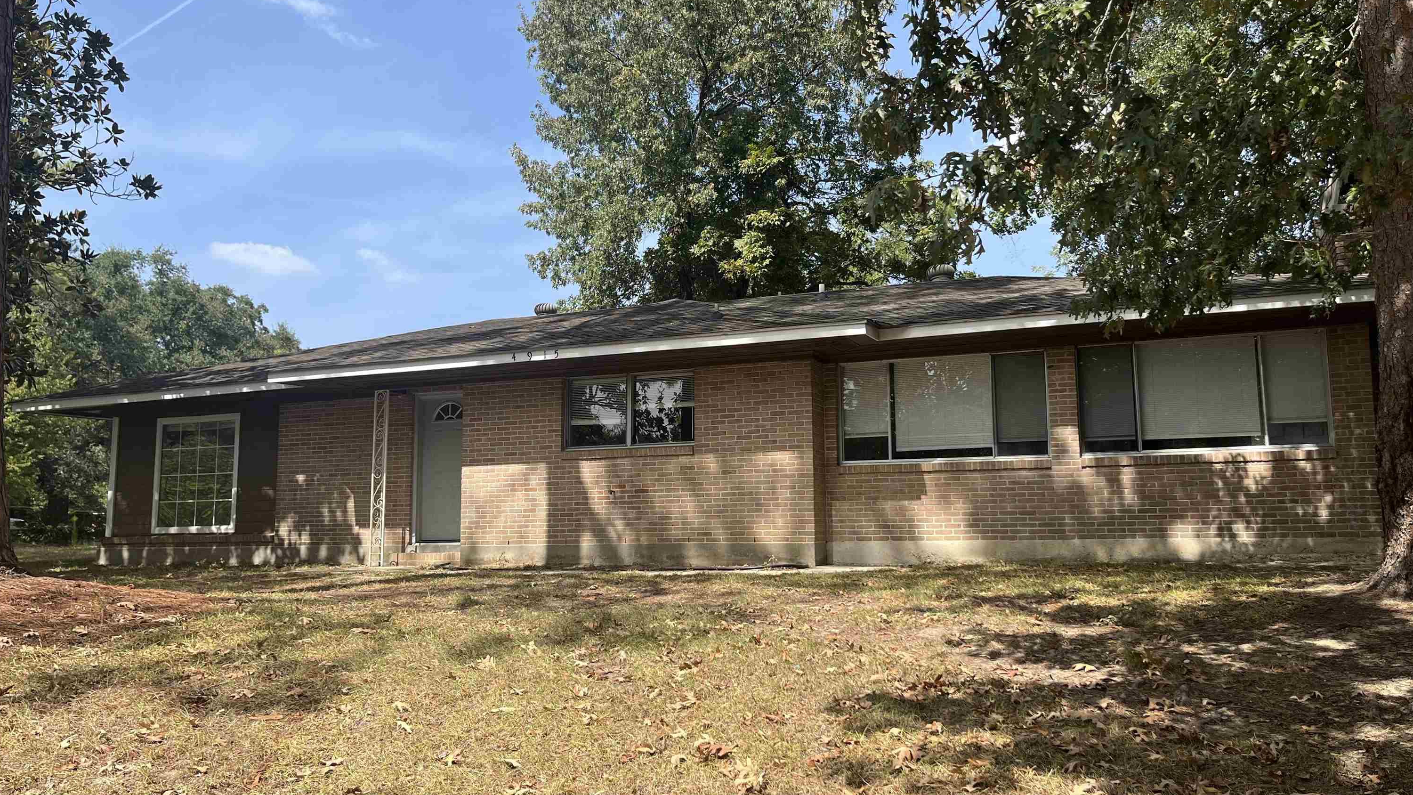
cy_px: 401
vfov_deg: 40.2
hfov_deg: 66.1
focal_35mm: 29
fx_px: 1087
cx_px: 710
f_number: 1.6
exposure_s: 1/1890
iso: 50
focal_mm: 5.1
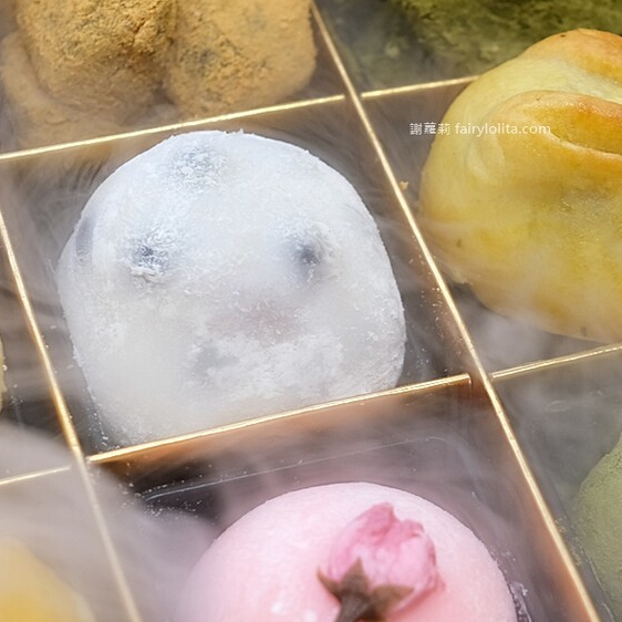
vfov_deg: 37.6
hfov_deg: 37.4
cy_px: 311
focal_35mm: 45
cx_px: 250
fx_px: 915
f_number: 3.6
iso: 160
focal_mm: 23
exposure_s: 1/34
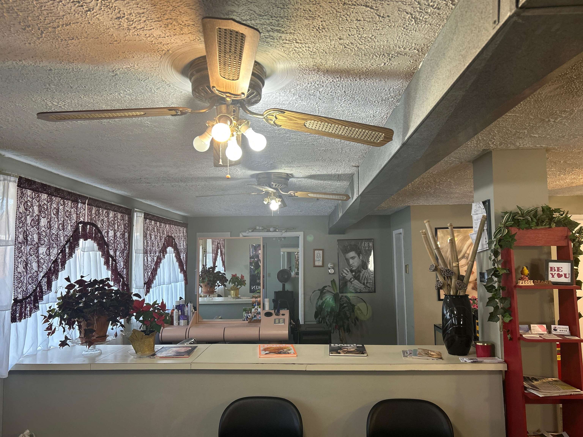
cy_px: 218
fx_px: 438
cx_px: 292
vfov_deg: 53.1
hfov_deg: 67.3
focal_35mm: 26
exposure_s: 1/120
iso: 100
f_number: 1.5
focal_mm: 5.7
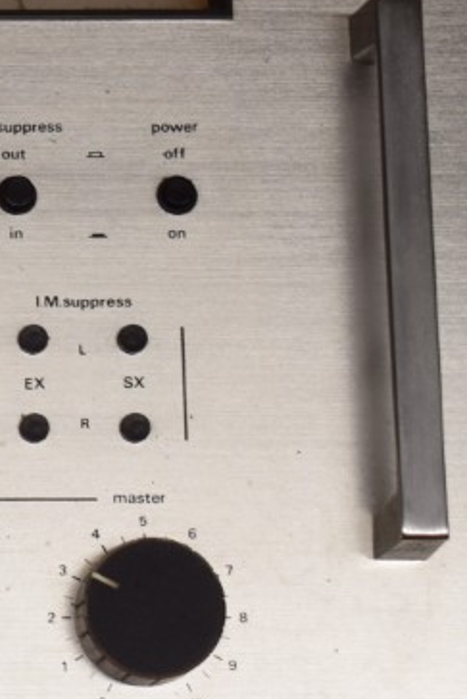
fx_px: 3635
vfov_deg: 11.0
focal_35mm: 187
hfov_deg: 7.1
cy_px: 265
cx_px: -484
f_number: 7.1
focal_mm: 42
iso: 400
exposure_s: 1/125
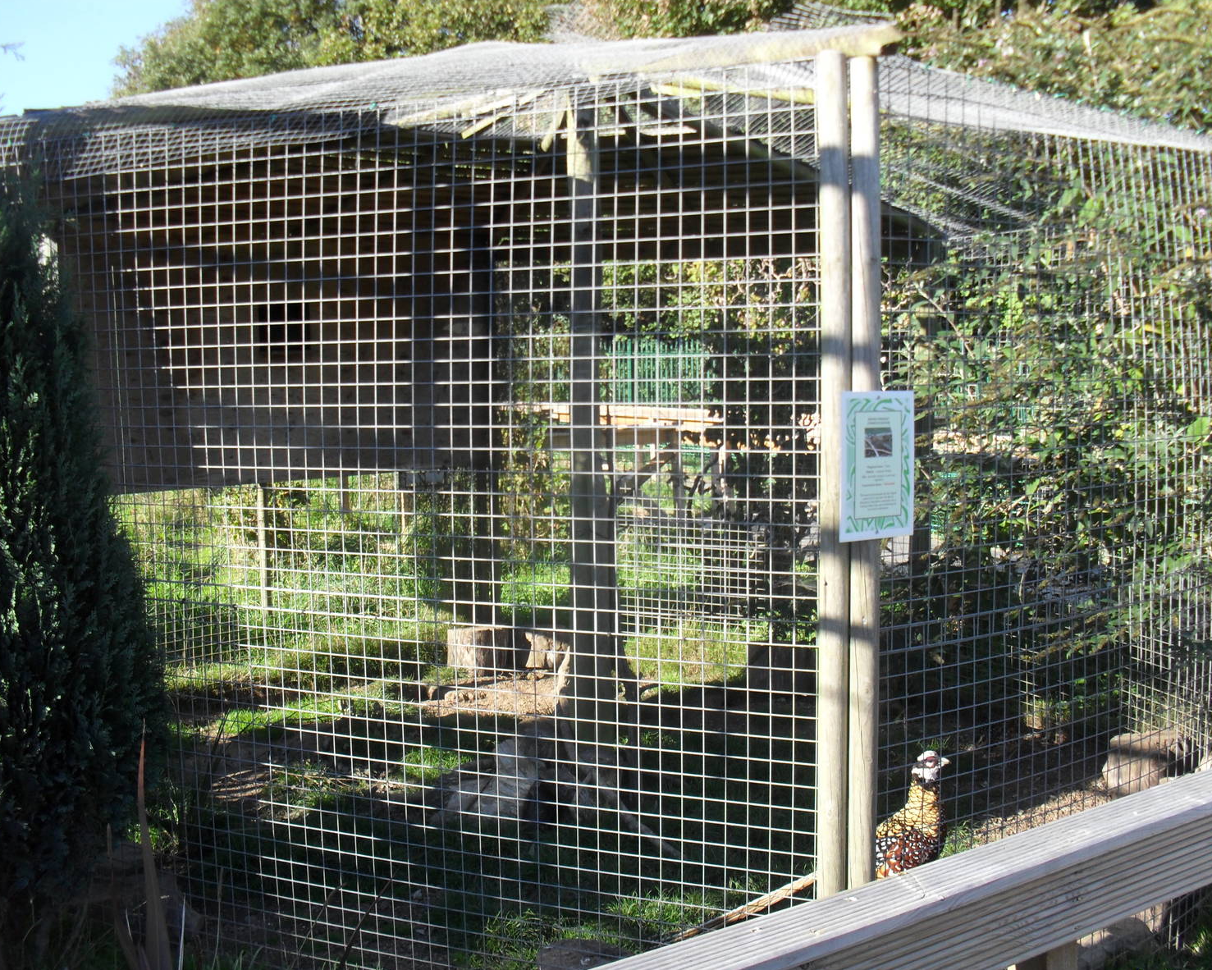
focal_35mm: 37
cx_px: 645
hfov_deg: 49.0
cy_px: 488
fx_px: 1327
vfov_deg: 40.1
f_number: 3.2
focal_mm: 6.3
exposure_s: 1/350
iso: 100
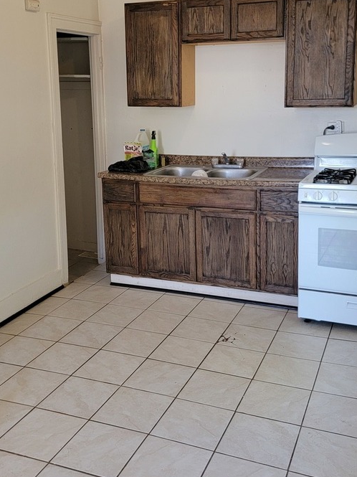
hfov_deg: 36.8
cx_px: 186
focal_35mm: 39
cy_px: 186
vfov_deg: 47.5
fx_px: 537
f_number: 1.8
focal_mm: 6.7
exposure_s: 1/60
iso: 250
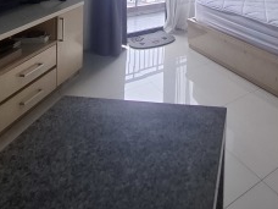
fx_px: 281
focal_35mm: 35
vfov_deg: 31.1
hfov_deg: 49.0
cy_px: -66
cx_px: 230
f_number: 2.2
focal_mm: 1.74
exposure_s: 1/50
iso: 50
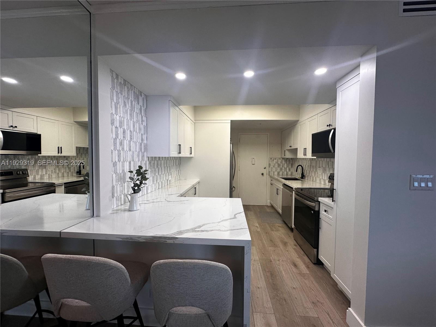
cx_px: 218
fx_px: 176
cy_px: 164
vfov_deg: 85.7
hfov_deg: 102.1
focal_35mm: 14
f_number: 2.2
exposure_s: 1/120
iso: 100
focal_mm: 2.22
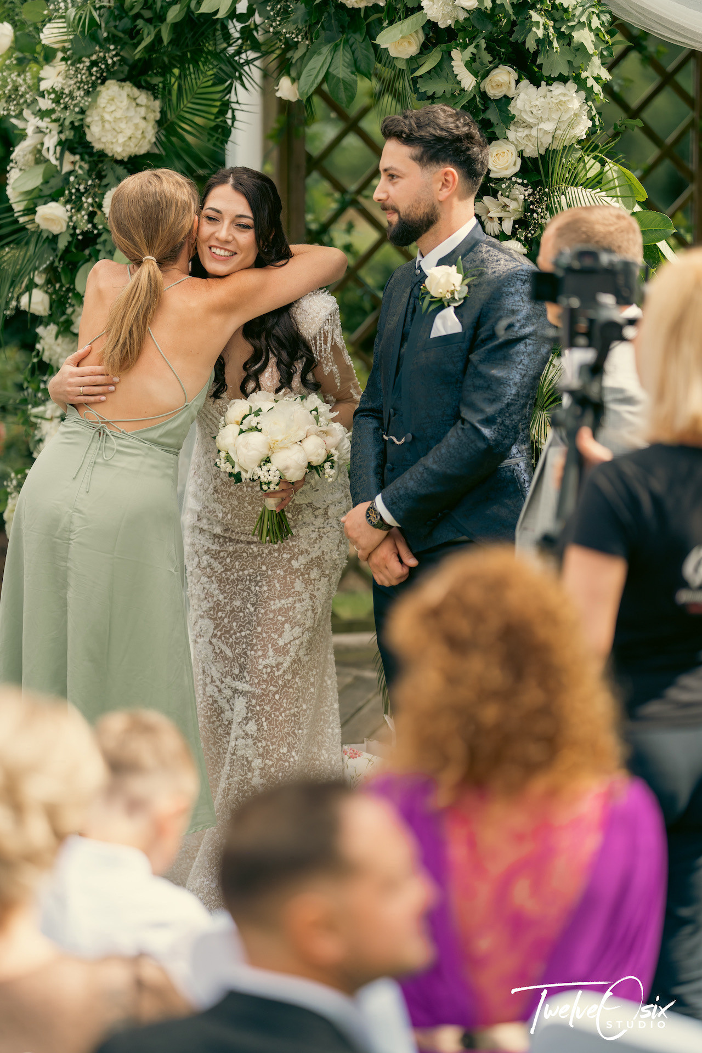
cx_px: 351
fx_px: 3948
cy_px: 526
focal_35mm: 135
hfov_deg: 10.2
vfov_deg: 15.2
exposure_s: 1/2000
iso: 100
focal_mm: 135
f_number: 1.8
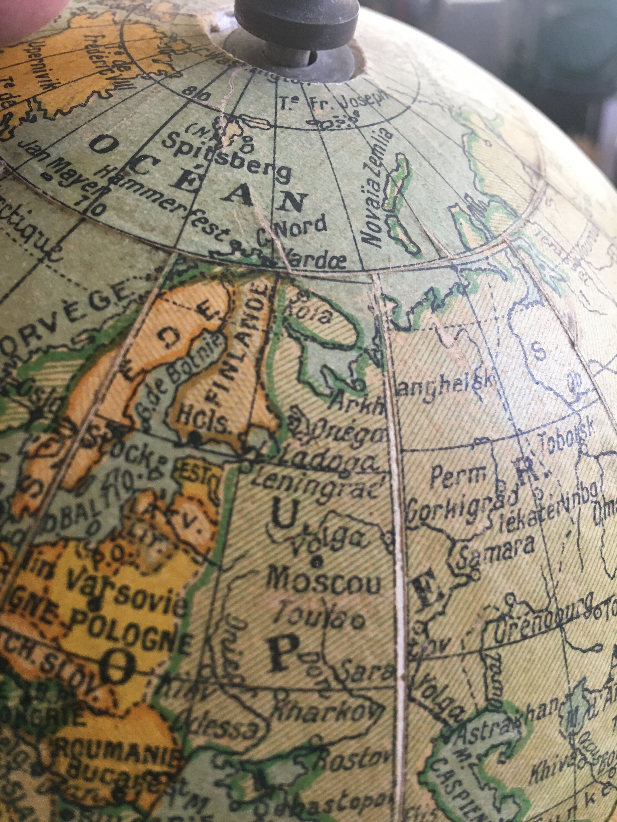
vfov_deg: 61.7
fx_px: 689
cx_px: 308
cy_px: 411
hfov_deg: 48.2
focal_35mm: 29
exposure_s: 1/33
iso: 50
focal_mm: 4.15
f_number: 2.2
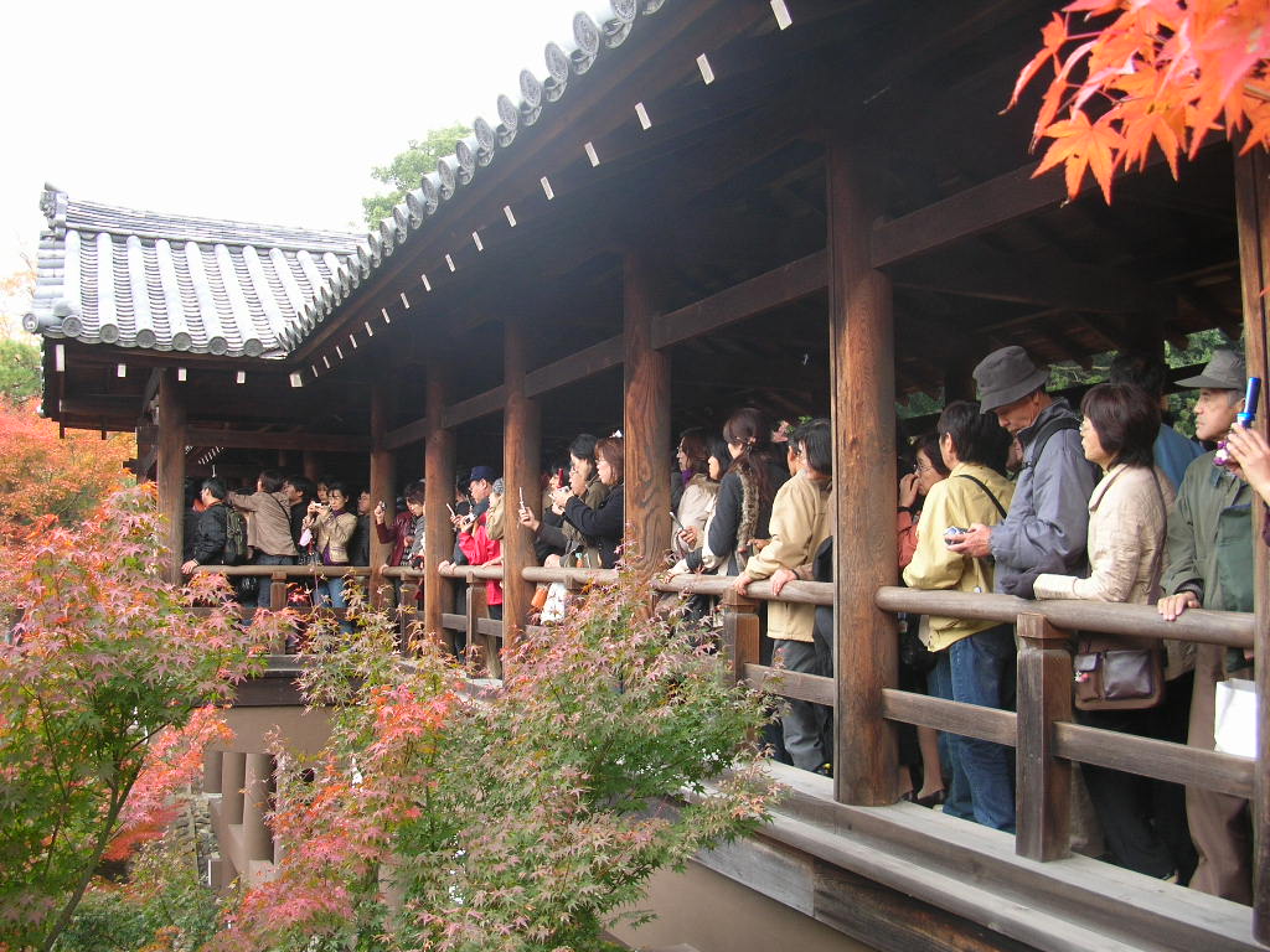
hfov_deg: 52.6
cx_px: 635
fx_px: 1284
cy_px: 476
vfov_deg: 40.7
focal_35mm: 35
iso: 50
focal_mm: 5.8
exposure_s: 1/38.3
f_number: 2.8
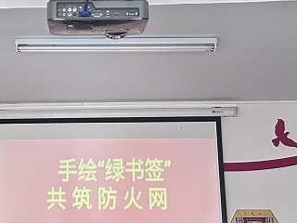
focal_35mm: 75
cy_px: 107
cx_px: 92
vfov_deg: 19.6
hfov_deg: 25.8
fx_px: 643
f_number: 1.78
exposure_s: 1/60
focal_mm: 6.86
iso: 500
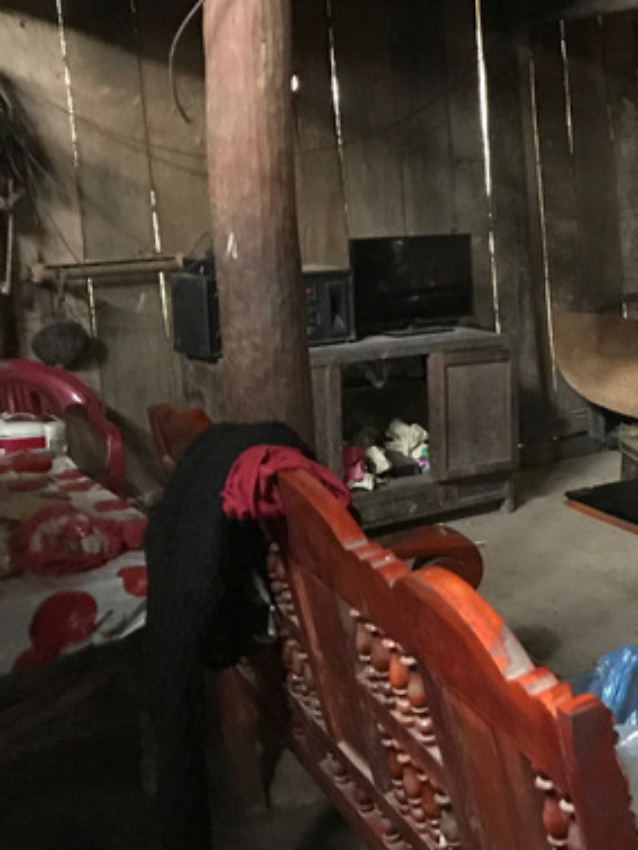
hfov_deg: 27.8
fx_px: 1203
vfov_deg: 38.8
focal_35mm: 49
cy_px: 366
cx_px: 654
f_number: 1.8
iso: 250
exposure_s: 1/4
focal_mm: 3.99
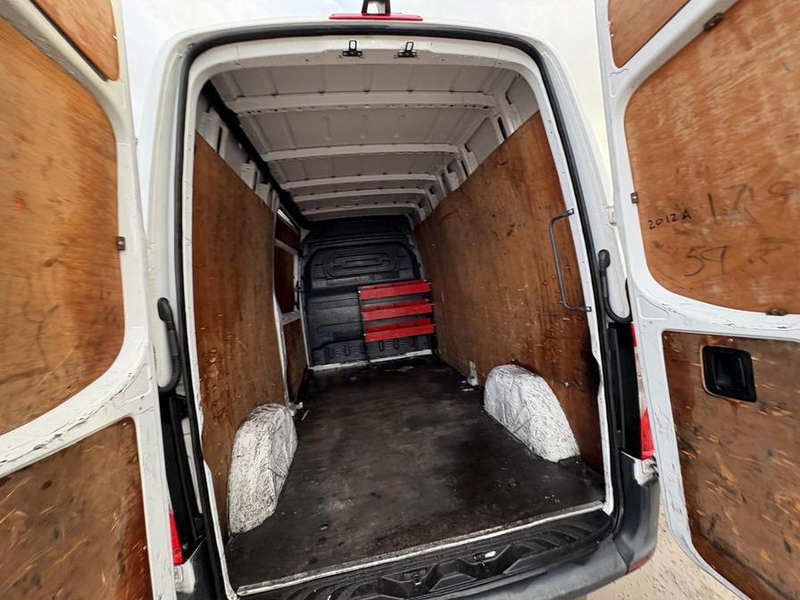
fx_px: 324
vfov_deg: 85.7
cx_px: 400
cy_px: 300
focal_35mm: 14
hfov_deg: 102.1
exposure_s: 1/95
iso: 250
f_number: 2.2
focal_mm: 2.22
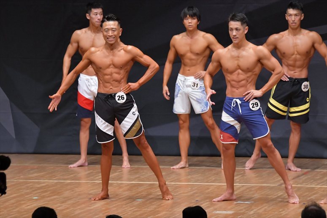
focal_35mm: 285
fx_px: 2588
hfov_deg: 7.2
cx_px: 164
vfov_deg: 4.8
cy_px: 109
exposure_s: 1/400
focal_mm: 190
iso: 6400
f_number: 5.6
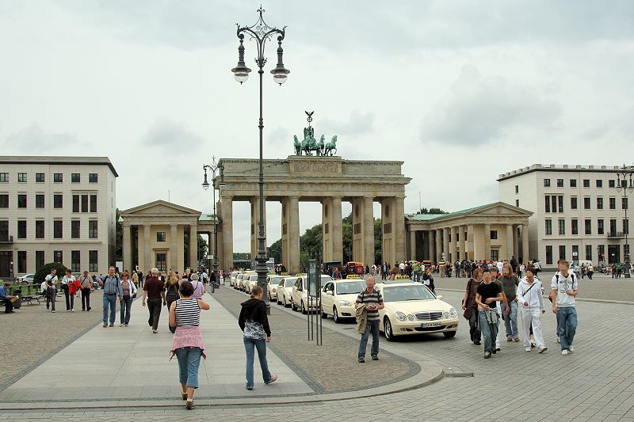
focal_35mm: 36
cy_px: 211
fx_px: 634
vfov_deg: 36.9
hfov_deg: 53.1
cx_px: 317
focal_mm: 24
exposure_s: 1/320
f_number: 10
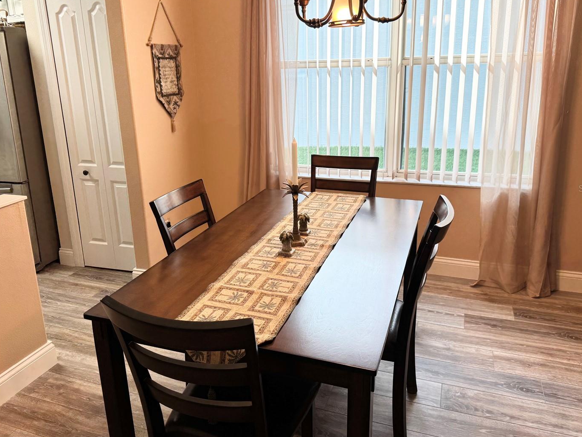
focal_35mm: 28
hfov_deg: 63.4
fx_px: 471
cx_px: 279
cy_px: 188
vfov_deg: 49.6
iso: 64
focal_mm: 6.76
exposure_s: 1/120
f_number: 1.78
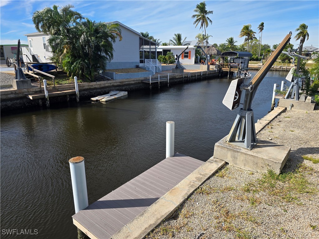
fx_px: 212
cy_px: 120
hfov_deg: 73.9
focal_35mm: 23
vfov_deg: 58.9
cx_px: 160
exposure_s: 1/707
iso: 12
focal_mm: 6.3
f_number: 1.7
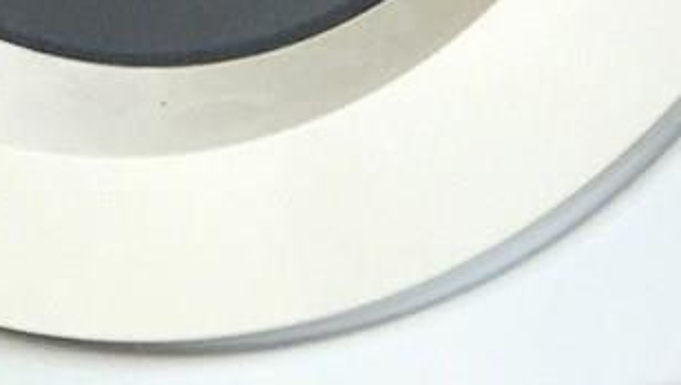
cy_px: 704
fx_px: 4266
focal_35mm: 236
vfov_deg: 5.1
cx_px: 398
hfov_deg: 9.1
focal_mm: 4.15
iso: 32
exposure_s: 1/120
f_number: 2.2
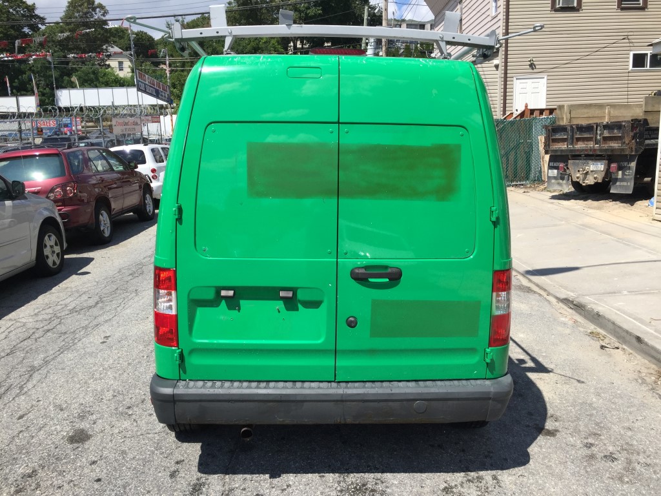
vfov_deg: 48.2
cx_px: 330
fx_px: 554
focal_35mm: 29
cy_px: 248
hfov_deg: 61.7
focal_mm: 4.15
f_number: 2.2
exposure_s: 1/2198
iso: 32
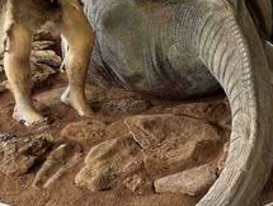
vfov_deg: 20.1
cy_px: 65
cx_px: 253
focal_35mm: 73
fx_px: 577
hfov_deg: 25.7
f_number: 1.78
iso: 100
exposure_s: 1/168
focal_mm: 6.76
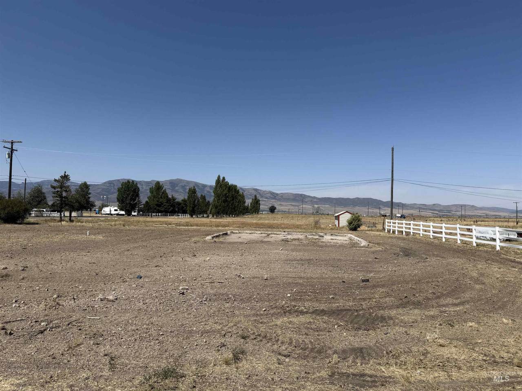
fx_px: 362
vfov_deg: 56.8
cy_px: 196
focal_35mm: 24
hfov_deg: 71.6
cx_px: 261
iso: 80
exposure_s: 1/8130
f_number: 1.78
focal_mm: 6.76
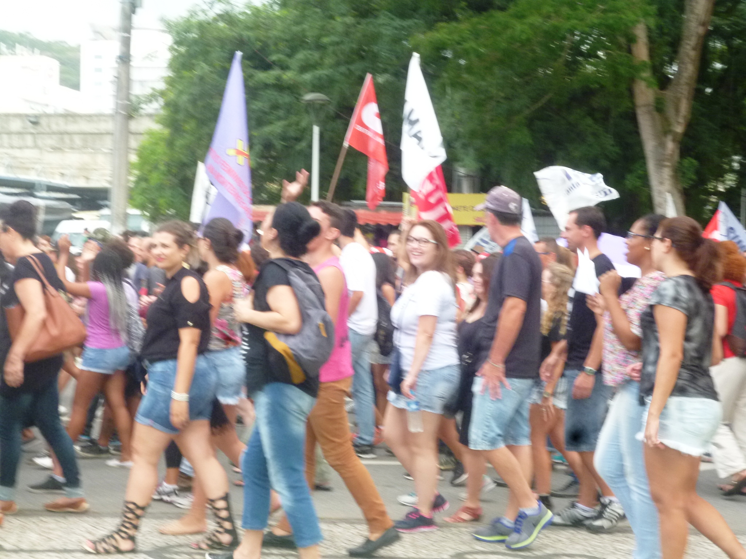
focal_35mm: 63
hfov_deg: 30.7
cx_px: 373
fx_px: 1358
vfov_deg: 23.3
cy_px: 280
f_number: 4.7
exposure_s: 1/80
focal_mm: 11.2
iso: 250
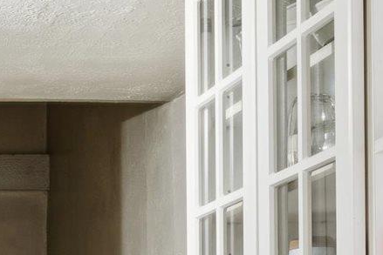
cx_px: -270
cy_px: 415
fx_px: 1326
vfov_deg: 10.5
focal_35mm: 125
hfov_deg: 14.7
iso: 400
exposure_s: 1/2
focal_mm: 17.8
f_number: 13
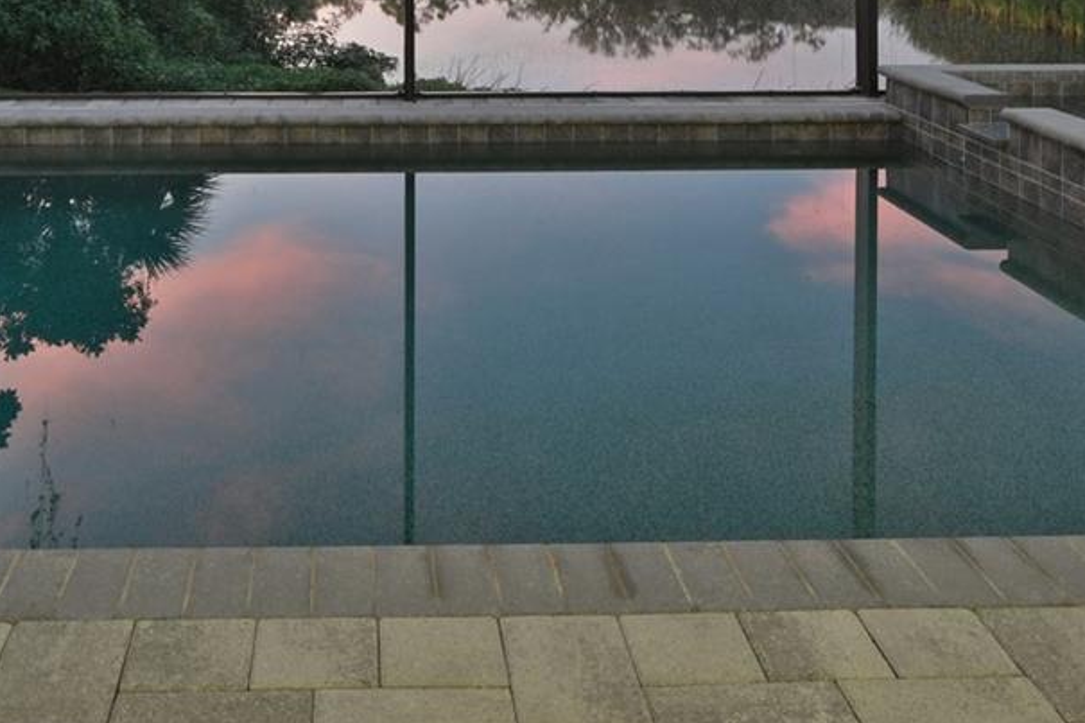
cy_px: -111
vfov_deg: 31.1
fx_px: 1115
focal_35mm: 37
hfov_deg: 51.0
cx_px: 368
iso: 400
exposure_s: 1.6
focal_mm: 14
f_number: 9
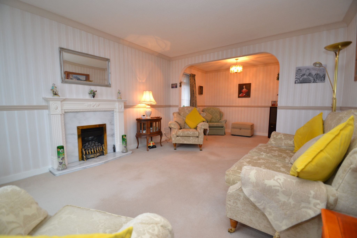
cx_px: 178
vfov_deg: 77.3
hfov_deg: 100.4
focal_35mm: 15
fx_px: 149
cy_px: 119
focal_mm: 10
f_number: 3.5
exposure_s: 1/60
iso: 640
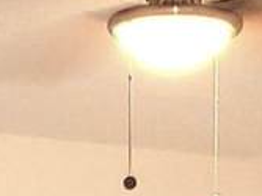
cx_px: 94
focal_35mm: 199
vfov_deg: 6.9
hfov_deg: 9.9
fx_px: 1505
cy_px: 538
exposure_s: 1/24
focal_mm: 4.3
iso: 125
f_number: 2.4
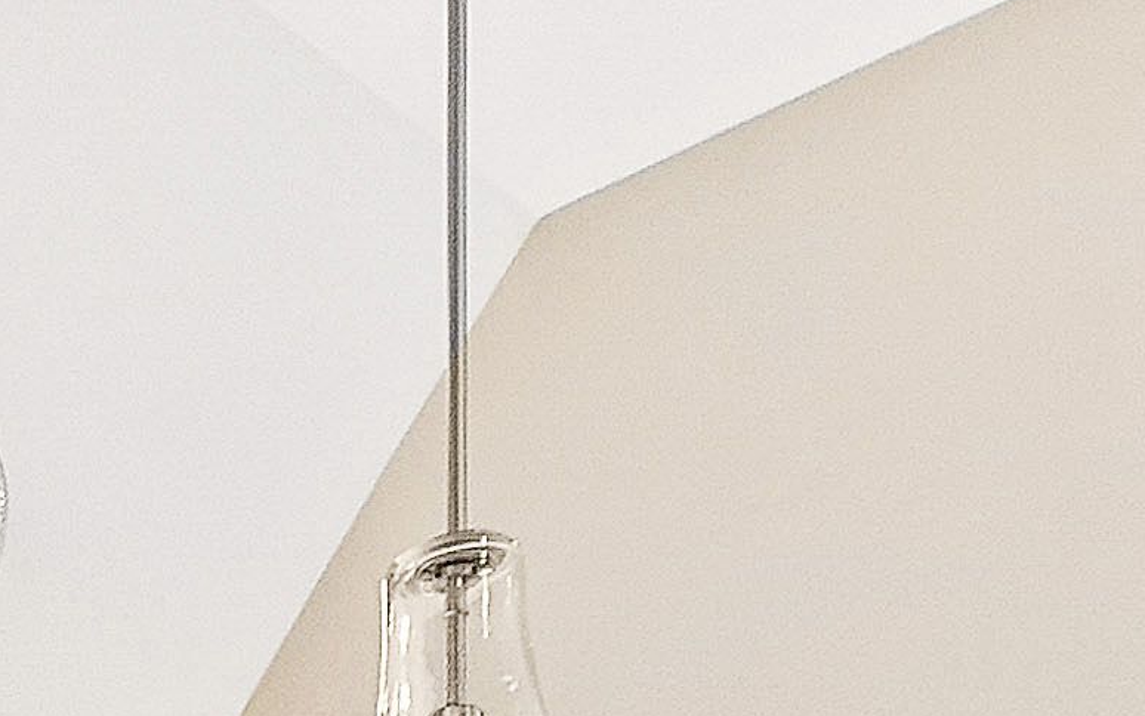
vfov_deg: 8.8
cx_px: -831
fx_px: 3433
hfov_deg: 16.3
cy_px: 2391
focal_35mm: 110
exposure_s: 1/3
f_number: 9
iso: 100
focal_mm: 10
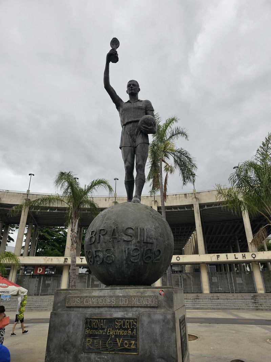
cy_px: 181
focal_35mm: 23
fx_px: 240
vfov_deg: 73.9
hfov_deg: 58.9
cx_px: 136
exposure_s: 1/1132
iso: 20
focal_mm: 6.3
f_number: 1.7
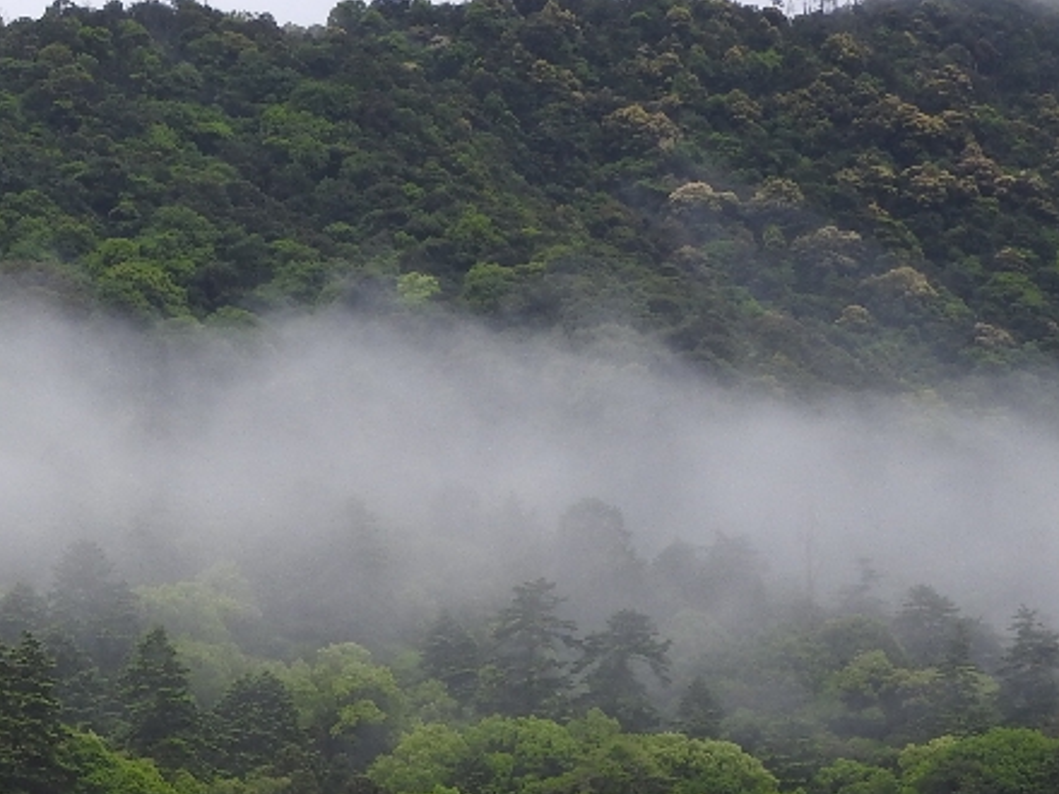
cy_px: 777
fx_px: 4589
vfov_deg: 9.8
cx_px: 142
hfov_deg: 13.1
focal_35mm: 150
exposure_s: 1/40
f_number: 4
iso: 100
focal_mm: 9.9
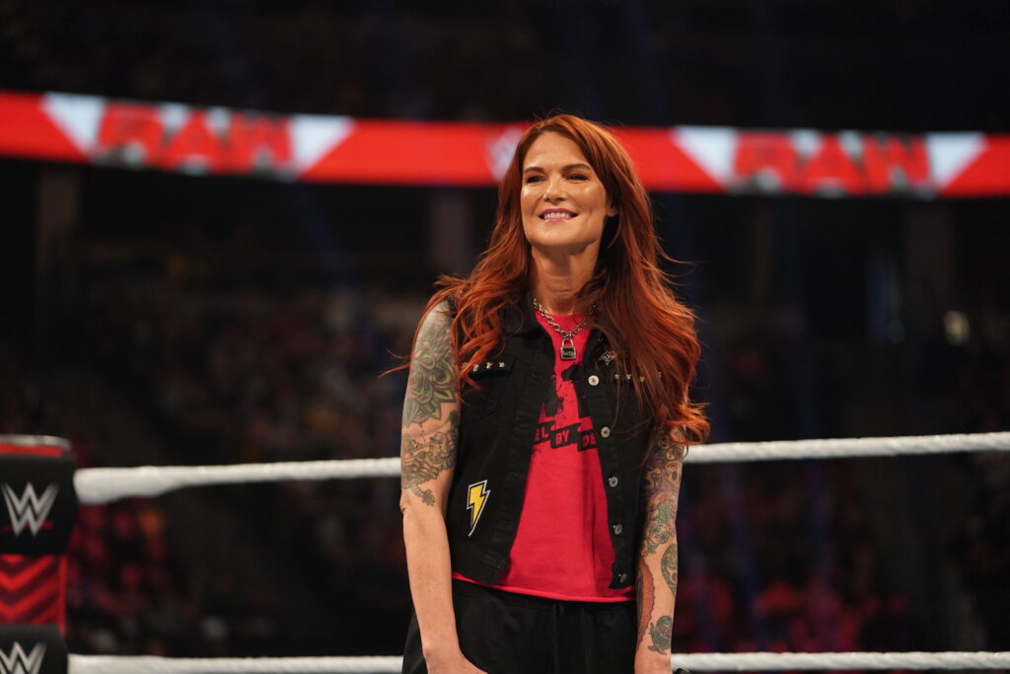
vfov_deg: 11.6
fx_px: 3311
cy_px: 337
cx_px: 505
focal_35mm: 118
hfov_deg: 17.3
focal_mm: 118
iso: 5000
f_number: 3.2
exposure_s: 1/640
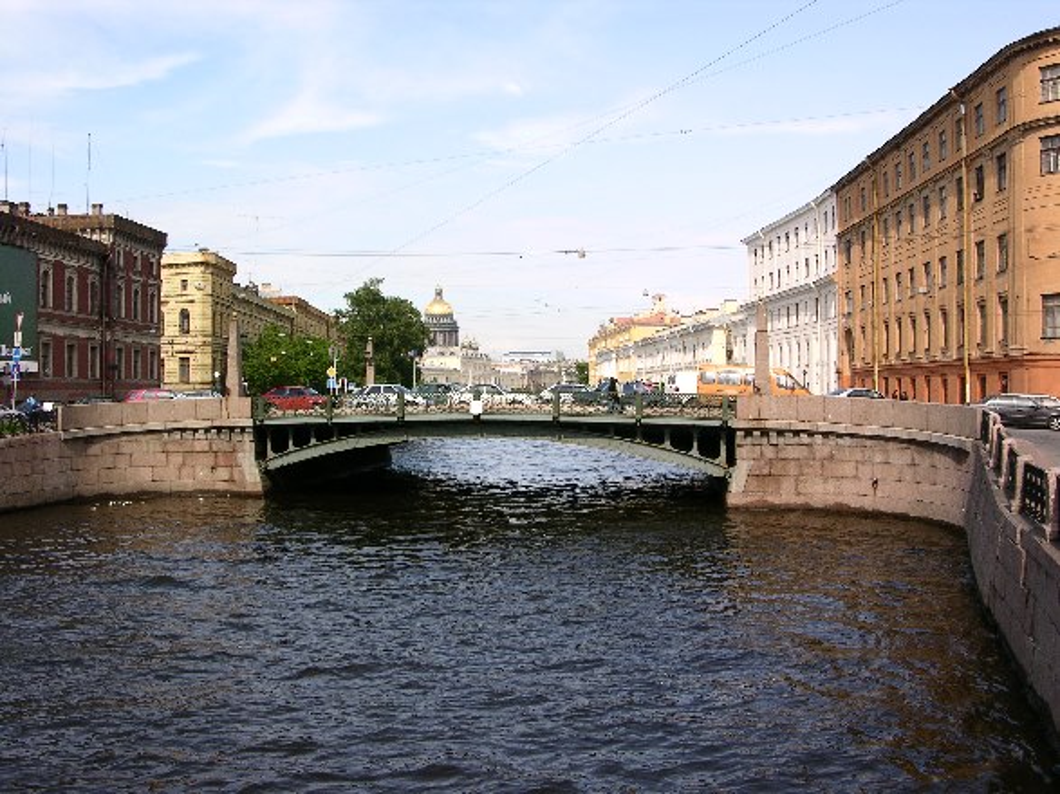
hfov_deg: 52.6
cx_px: 530
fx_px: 1072
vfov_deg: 40.7
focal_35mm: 35
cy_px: 397
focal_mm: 8.9
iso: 50
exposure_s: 1/89.2
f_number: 8
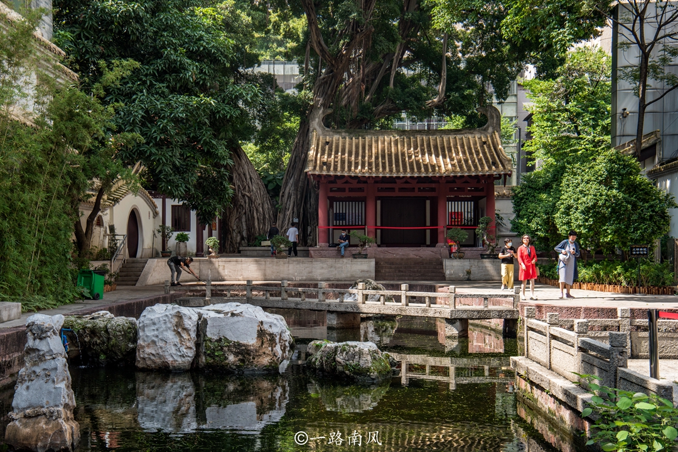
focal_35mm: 48
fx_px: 904
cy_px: 226
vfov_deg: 28.1
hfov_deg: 41.1
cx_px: 339
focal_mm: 48
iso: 200
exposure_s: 1/100
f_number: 13
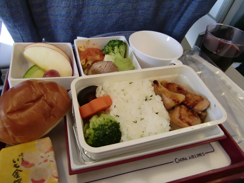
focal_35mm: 28
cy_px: 92
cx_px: 122
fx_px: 197
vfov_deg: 49.7
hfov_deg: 63.5
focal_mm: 4.9
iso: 400
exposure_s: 1/100
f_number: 2.6
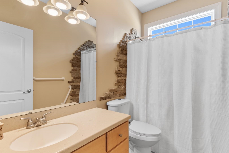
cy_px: 76
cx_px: 114
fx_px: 108
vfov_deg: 70.4
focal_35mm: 17
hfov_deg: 93.3
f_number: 4.8
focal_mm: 11.5
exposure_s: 1/2
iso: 100
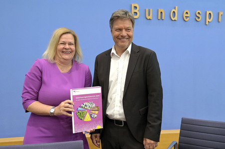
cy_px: 74
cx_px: 112
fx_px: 219
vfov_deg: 37.8
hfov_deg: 54.5
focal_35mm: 35
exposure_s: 1/400
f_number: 5.6
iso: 4000
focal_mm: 35
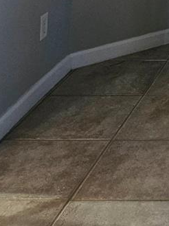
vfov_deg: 15.2
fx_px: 685
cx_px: 349
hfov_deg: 12.3
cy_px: -225
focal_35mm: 105
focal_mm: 5.4
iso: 320
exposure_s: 1/120
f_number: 1.8
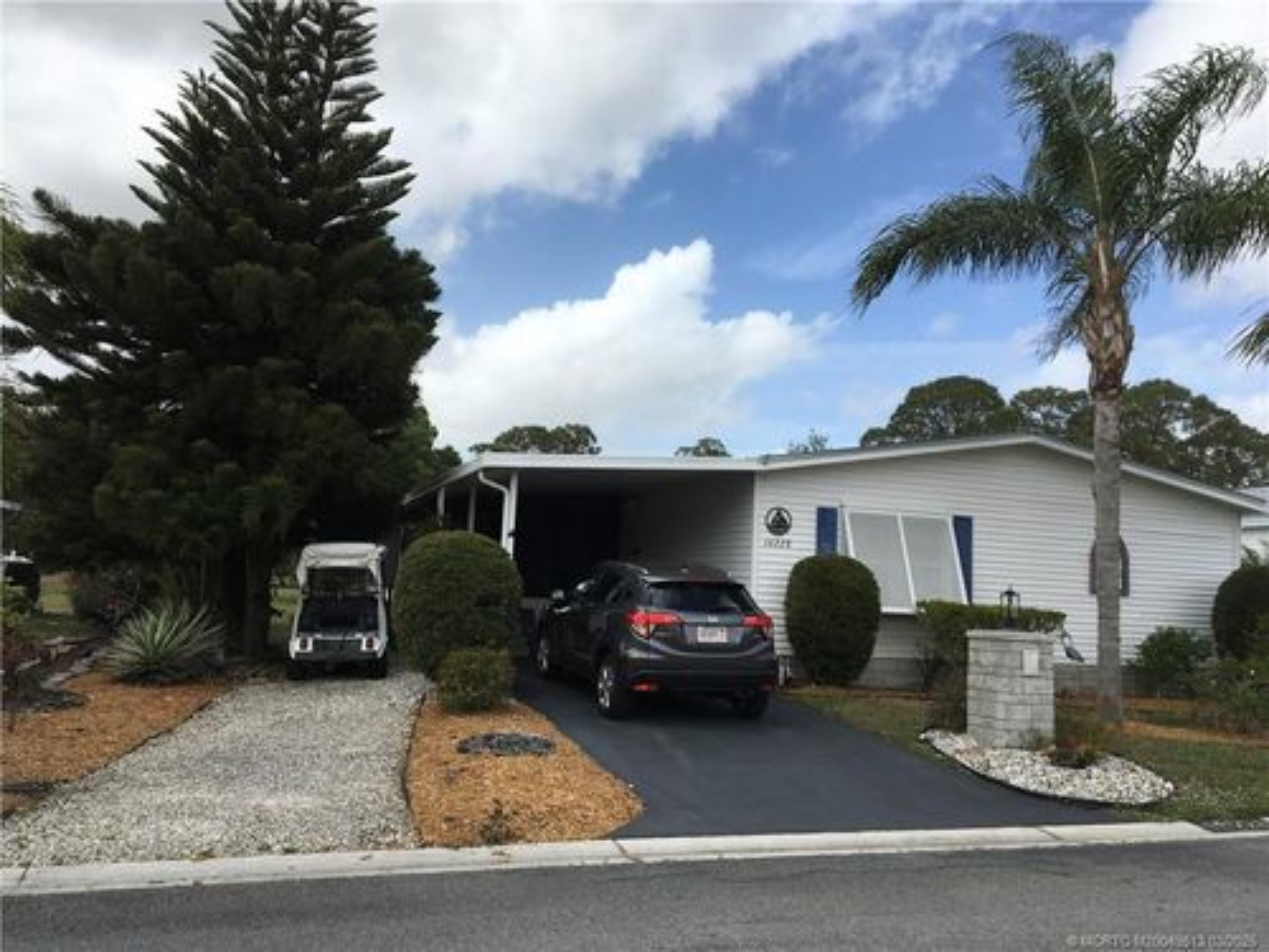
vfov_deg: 48.2
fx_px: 1063
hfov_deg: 61.7
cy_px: 476
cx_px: 634
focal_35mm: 29
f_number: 2.2
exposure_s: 1/1832
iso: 25
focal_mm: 4.15
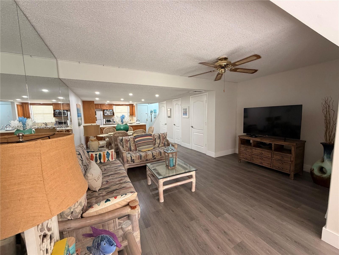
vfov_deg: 85.7
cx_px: 170
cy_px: 128
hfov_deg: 102.1
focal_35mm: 14
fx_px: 137
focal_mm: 2.22
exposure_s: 1/98
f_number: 2.2
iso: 320
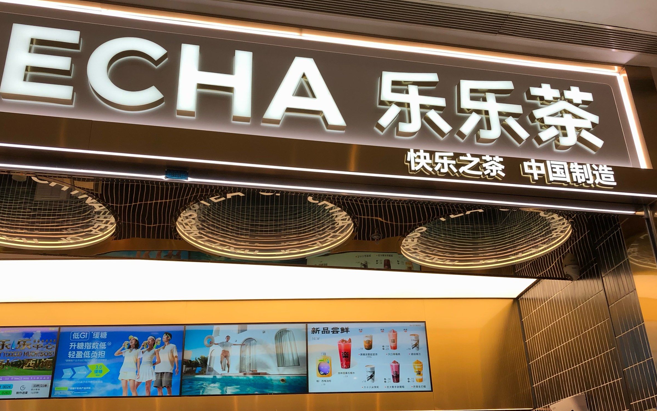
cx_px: 313
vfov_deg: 37.2
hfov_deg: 56.7
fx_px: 609
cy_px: 234
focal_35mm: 34
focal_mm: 4
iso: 20
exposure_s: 1/135
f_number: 1.8
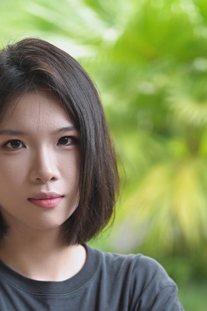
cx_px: 98
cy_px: 428
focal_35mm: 162
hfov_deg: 8.5
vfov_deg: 12.2
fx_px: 1397
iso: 280
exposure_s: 1/100
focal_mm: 50
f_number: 2.2
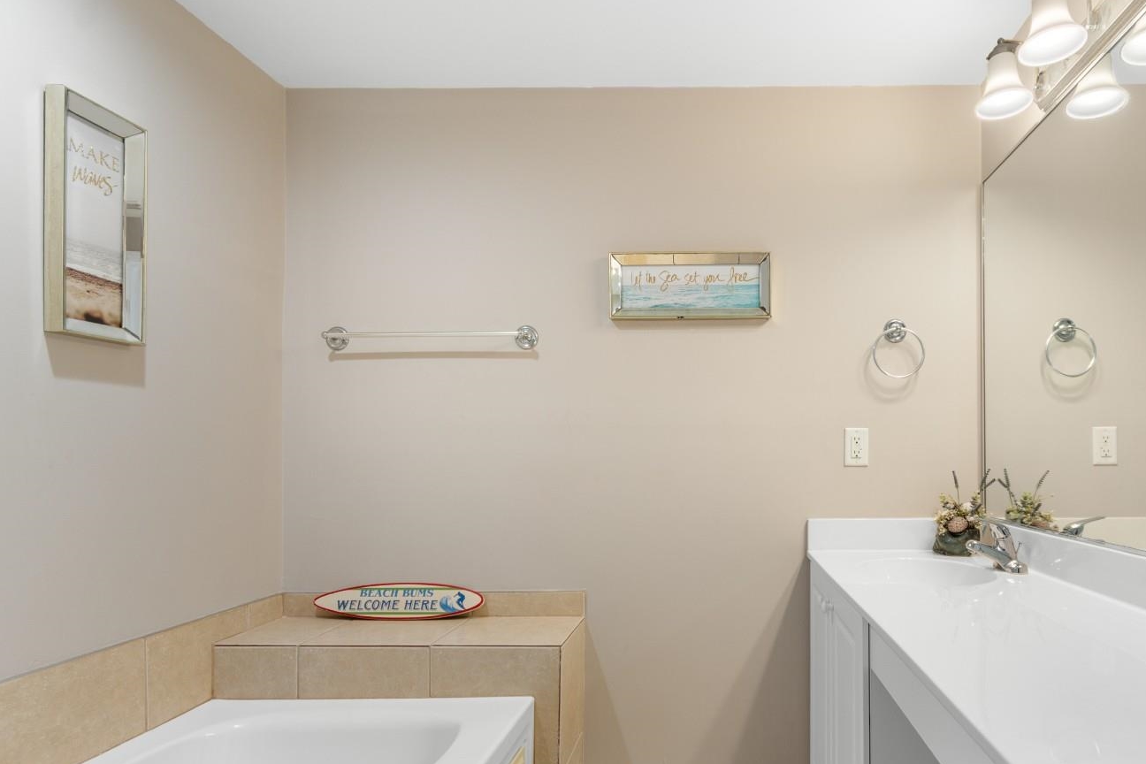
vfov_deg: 61.6
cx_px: 715
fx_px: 637
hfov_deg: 82.4
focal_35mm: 20
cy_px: 446
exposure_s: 1/6
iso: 100
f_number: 4.8
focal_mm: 11
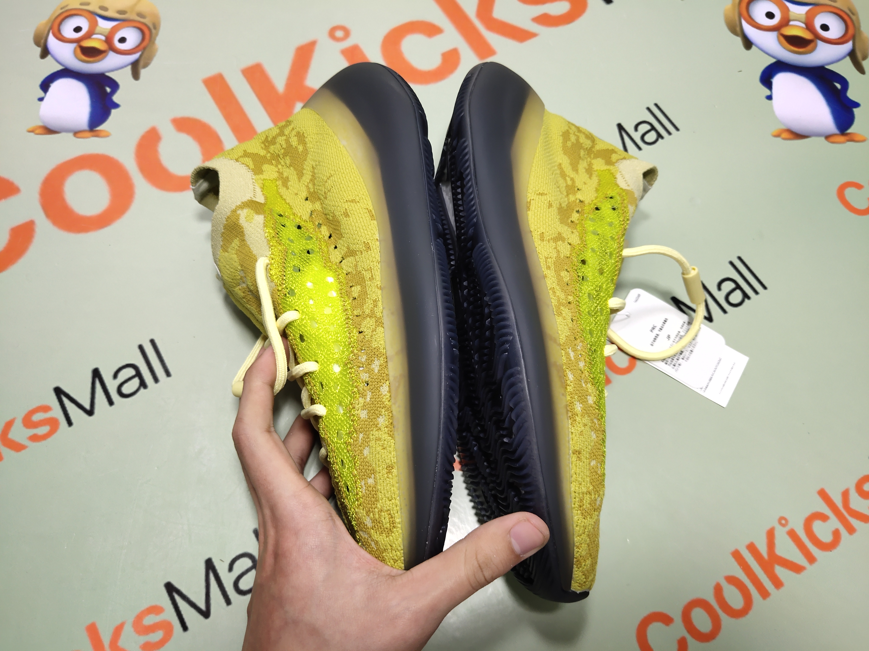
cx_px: 434
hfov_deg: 60.0
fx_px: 753
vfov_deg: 46.8
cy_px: 326
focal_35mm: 30
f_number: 1.79
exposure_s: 1/100
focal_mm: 4.35
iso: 100
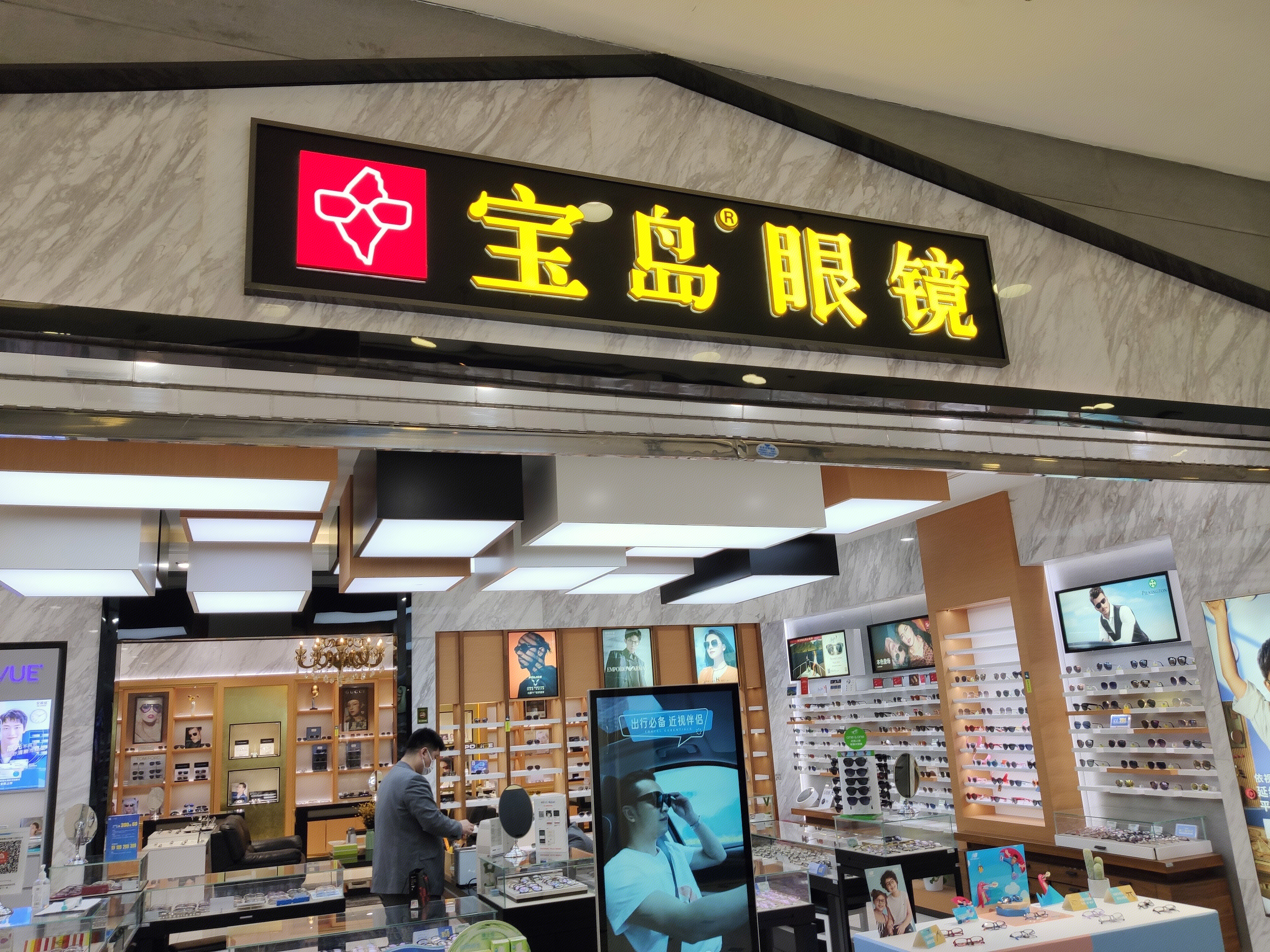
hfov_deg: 67.3
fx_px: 954
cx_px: 635
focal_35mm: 26
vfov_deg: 53.1
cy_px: 476
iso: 124
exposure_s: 1/100
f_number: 1.75
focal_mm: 4.75
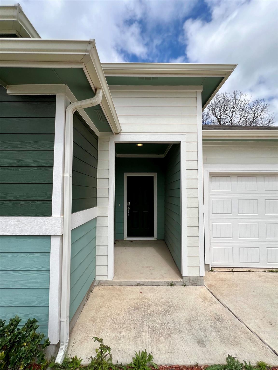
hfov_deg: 89.9
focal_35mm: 13
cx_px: 139
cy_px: 185
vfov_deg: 106.2
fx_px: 139
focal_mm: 1.57
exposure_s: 1/1908
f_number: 1.8
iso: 32
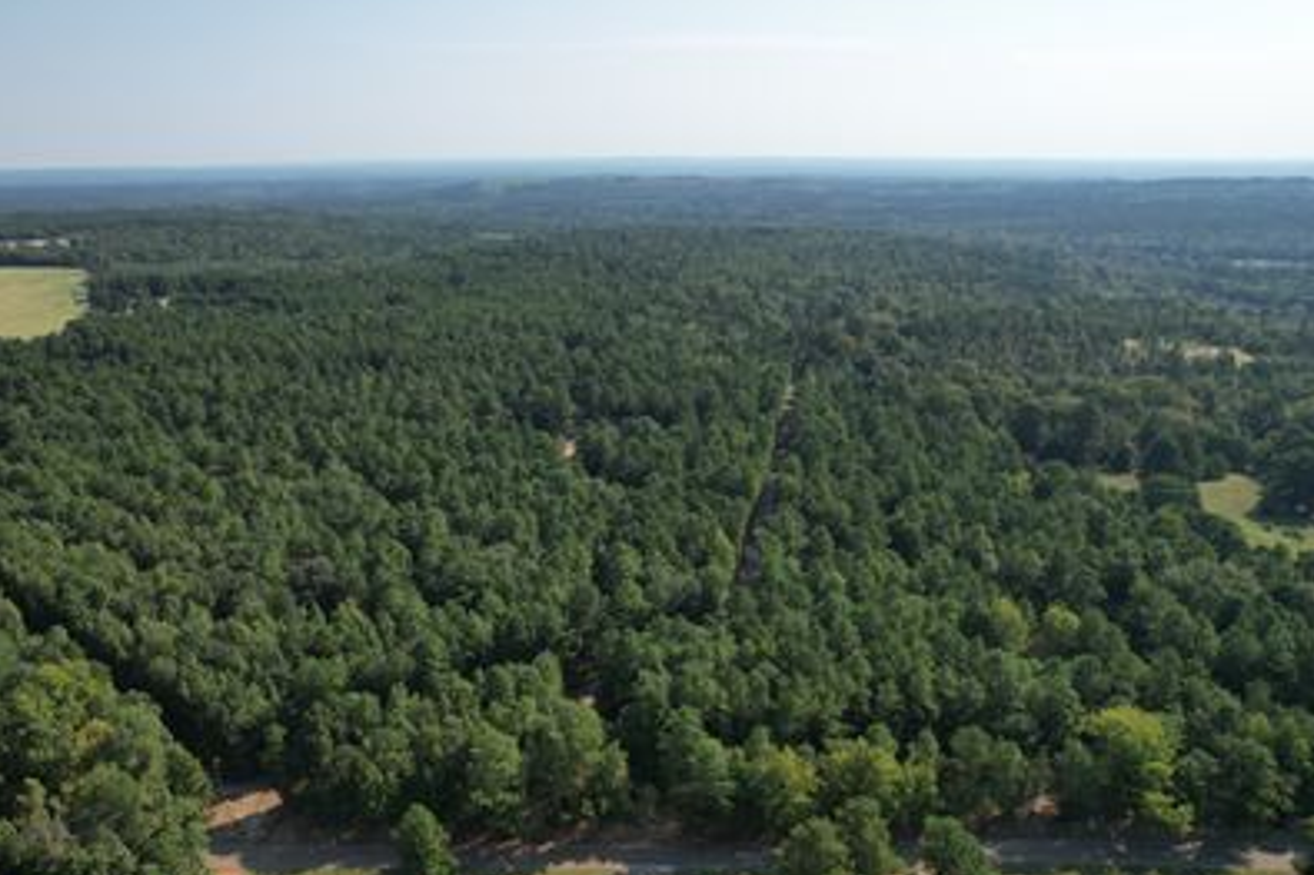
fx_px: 876
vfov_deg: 53.1
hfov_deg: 73.6
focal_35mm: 24
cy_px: 441
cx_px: 600
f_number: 2.8
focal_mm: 8.38
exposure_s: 1/2000
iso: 100
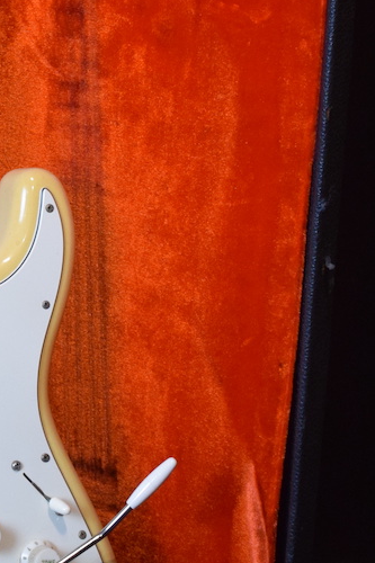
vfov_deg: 15.0
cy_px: 55
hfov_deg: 9.9
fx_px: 2111
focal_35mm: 135
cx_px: -169
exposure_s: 1/60
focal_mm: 30
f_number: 4.2
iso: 1600
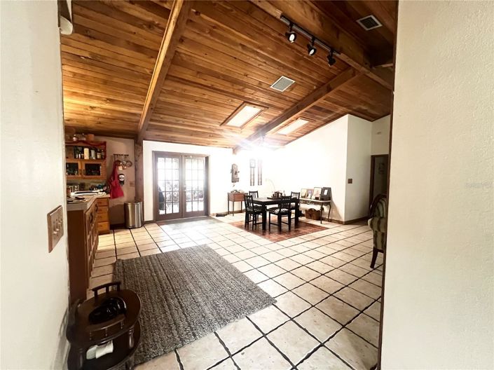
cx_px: 247
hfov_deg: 106.2
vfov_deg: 89.9
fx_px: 185
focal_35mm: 13
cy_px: 185
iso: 1000
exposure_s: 1/40
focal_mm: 1.57
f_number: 1.8
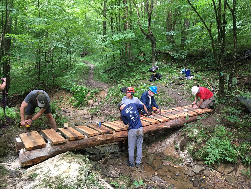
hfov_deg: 61.7
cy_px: 94
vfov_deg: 48.2
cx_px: 126
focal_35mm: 29
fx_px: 210
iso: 125
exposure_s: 1/30
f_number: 2.2
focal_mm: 4.15
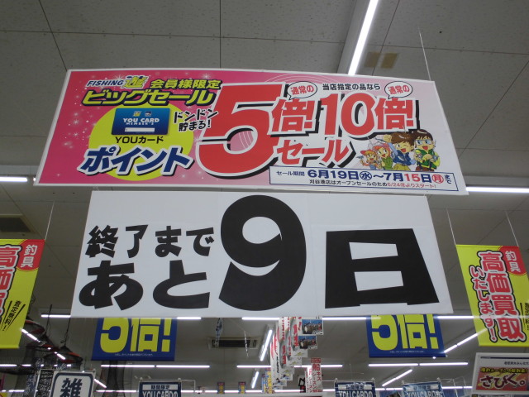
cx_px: 264
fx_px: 443
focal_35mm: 29
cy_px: 198
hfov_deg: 61.7
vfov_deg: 48.2
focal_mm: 5.3
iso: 100
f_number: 3.7
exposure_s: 1/100
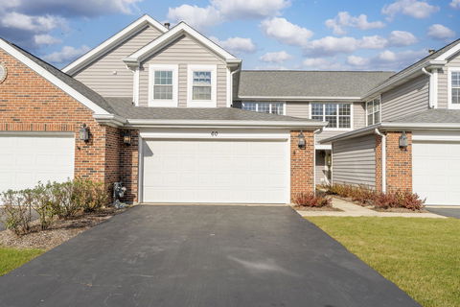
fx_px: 307
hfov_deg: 73.7
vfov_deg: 53.1
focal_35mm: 24
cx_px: 230
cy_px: 154
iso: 200
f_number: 9
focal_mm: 24
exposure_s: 1/800
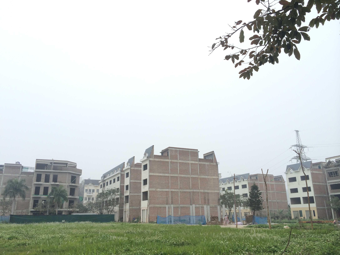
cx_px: 170
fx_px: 295
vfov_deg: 46.8
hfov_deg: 60.0
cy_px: 128
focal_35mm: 30
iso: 32
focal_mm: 4.12
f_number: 2.2
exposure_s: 1/189
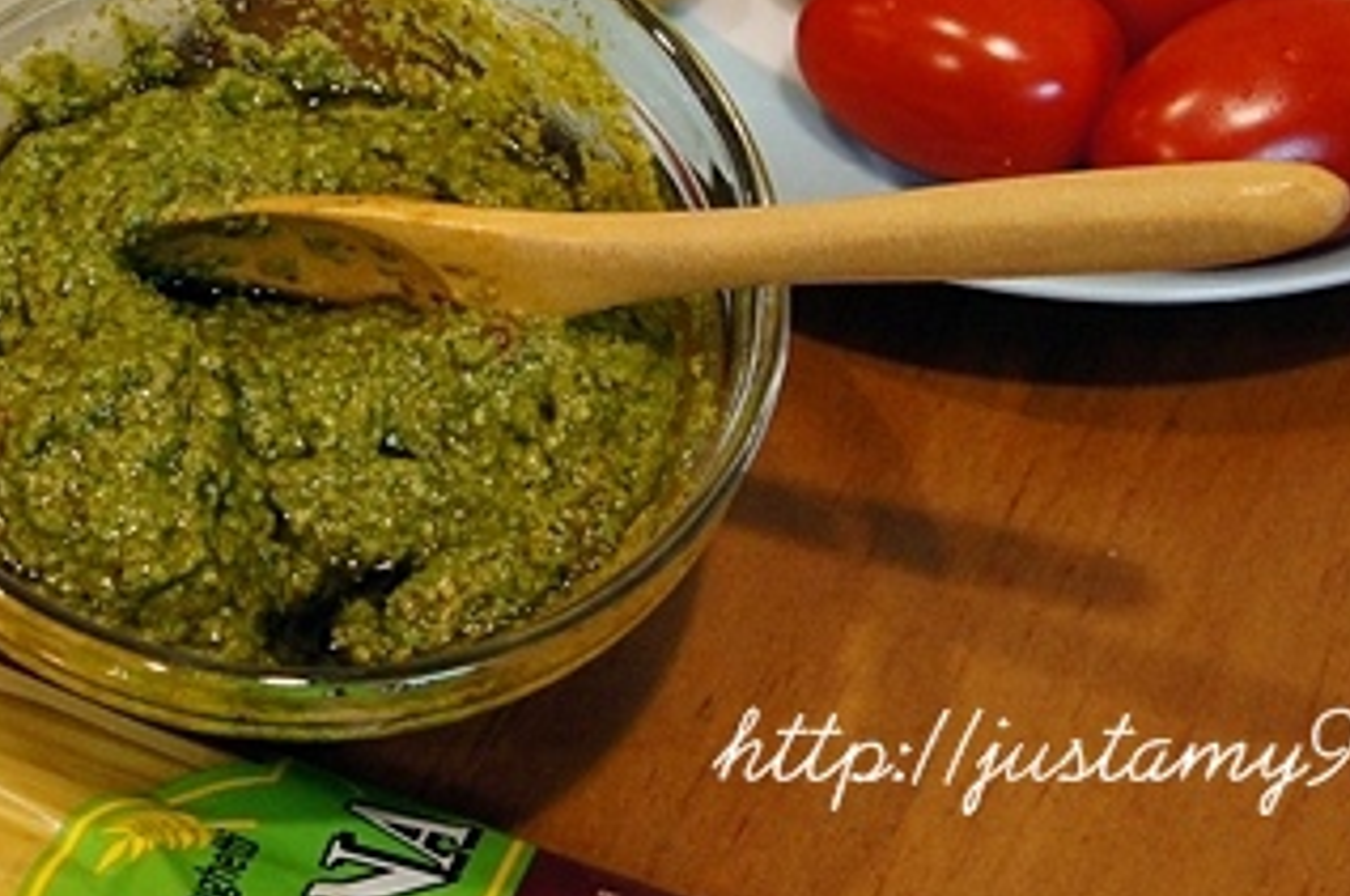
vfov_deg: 10.0
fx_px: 5092
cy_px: 278
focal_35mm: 136
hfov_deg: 15.0
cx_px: 301
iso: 1600
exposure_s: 1/25
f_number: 7.1
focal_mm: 32
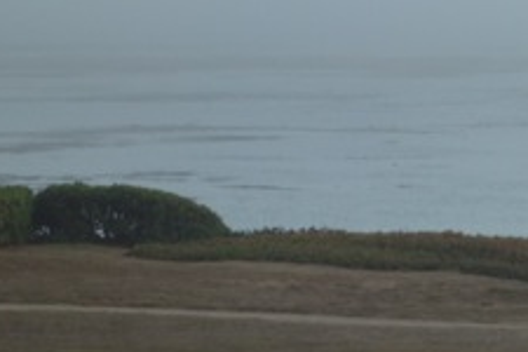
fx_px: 5661
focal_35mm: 386
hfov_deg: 5.2
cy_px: 180
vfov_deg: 3.6
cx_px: 1126
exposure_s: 1/100
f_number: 4.5
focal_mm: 32.17
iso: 160
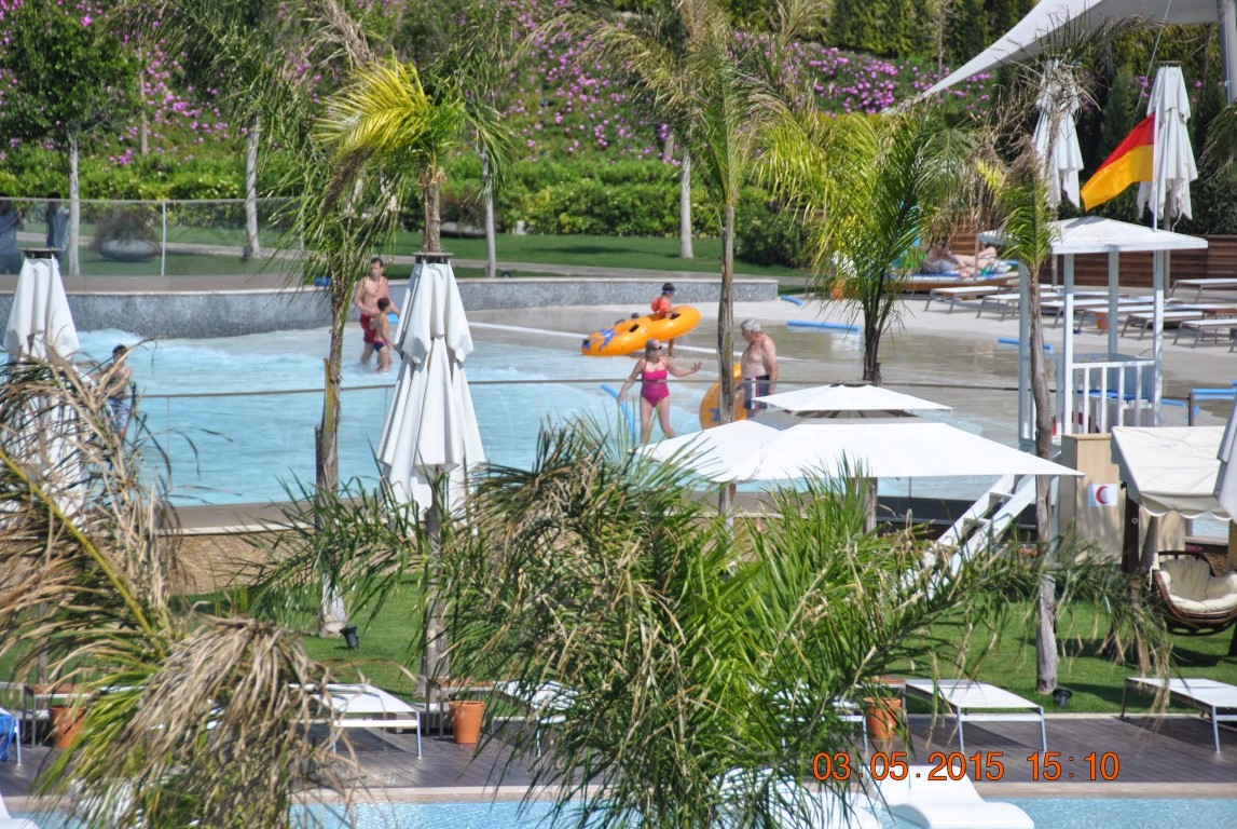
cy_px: 414
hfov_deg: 9.1
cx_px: 618
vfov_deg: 6.1
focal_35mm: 225
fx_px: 7741
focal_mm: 150
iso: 200
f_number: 5.6
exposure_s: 1/1250
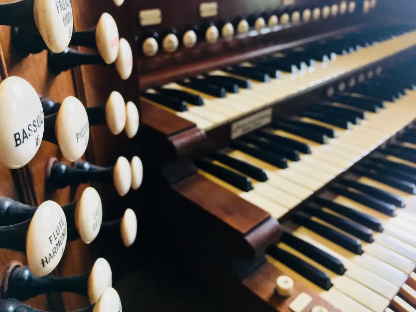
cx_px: 208
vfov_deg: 48.2
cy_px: 156
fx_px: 349
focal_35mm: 29
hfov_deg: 61.7
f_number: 2.2
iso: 125
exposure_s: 1/33
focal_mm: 4.15
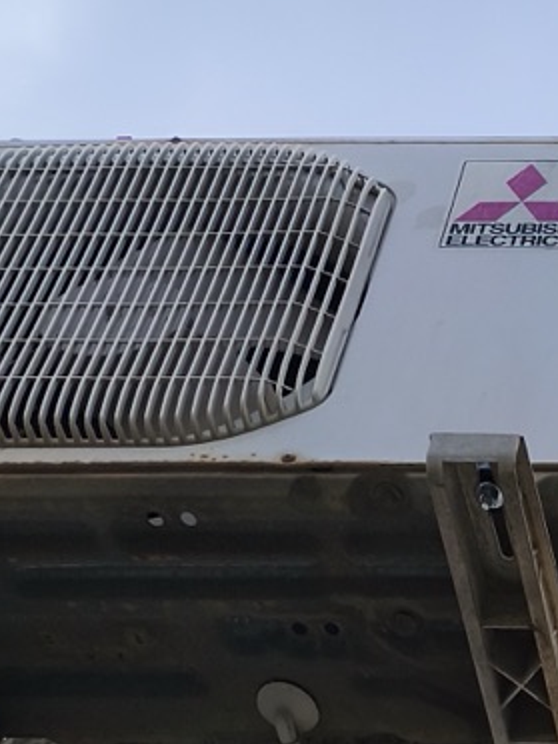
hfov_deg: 12.7
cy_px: 1432
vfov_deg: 16.0
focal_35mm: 99
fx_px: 2128
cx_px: 1178
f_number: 1.65
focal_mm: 6.14
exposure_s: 1/404
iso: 50
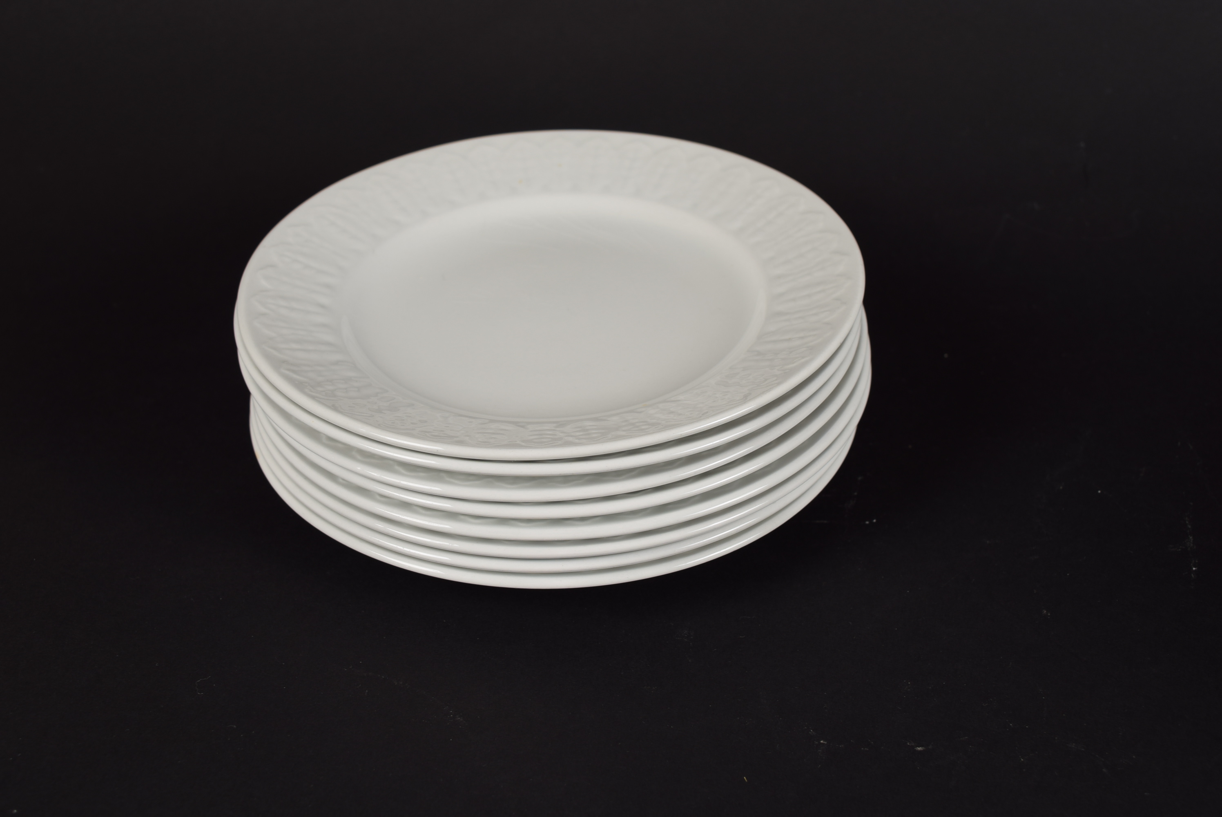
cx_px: 611
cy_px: 408
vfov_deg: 29.9
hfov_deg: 43.6
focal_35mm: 45
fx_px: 1529
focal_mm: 30
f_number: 8
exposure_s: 1/100
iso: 100
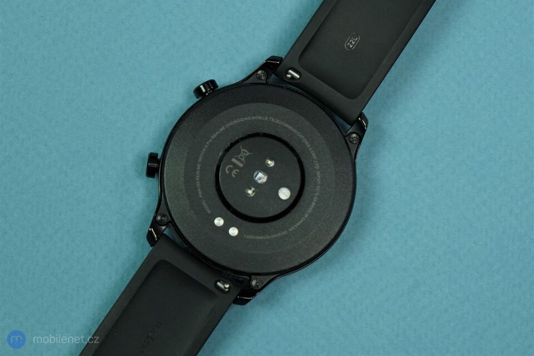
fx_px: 756
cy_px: 178
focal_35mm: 51
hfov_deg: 38.9
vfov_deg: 26.5
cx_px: 267
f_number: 8
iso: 2500
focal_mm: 51
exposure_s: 1/200
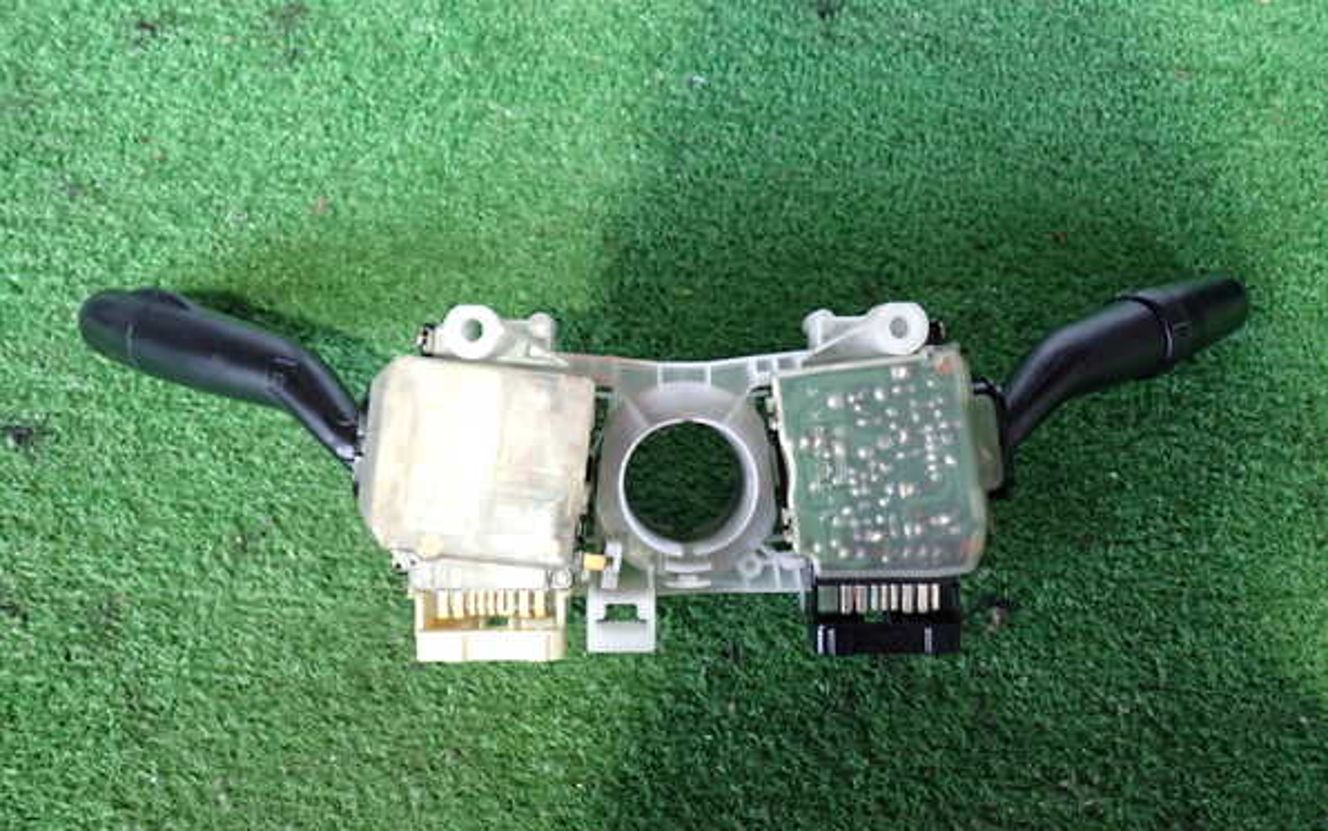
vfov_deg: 39.5
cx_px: 666
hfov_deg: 59.6
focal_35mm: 32
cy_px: 430
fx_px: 1159
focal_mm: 5.4
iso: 500
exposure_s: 1/30
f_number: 2.3
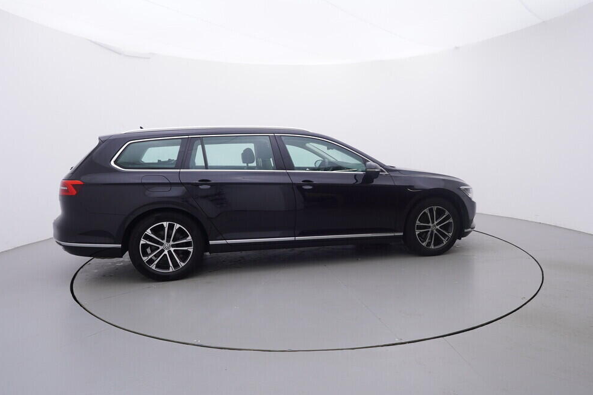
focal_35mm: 24
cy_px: 196
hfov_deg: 74.8
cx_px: 307
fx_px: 387
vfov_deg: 54.0
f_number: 5
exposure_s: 1/80
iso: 200
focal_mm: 15
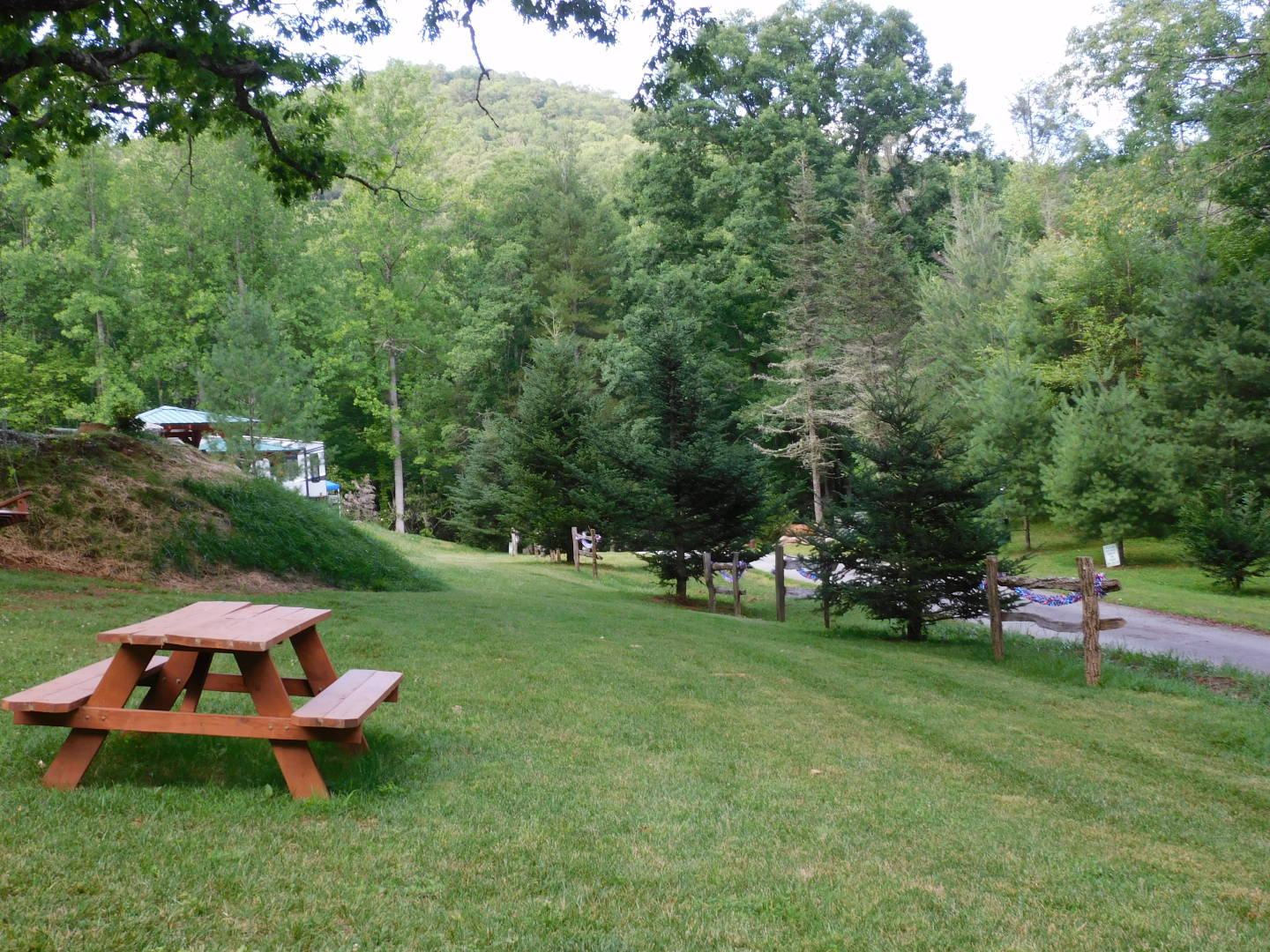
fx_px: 1651
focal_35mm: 45
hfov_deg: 42.1
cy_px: 476
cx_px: 635
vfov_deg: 32.2
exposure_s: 1/40
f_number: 4
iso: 125
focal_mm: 8.1
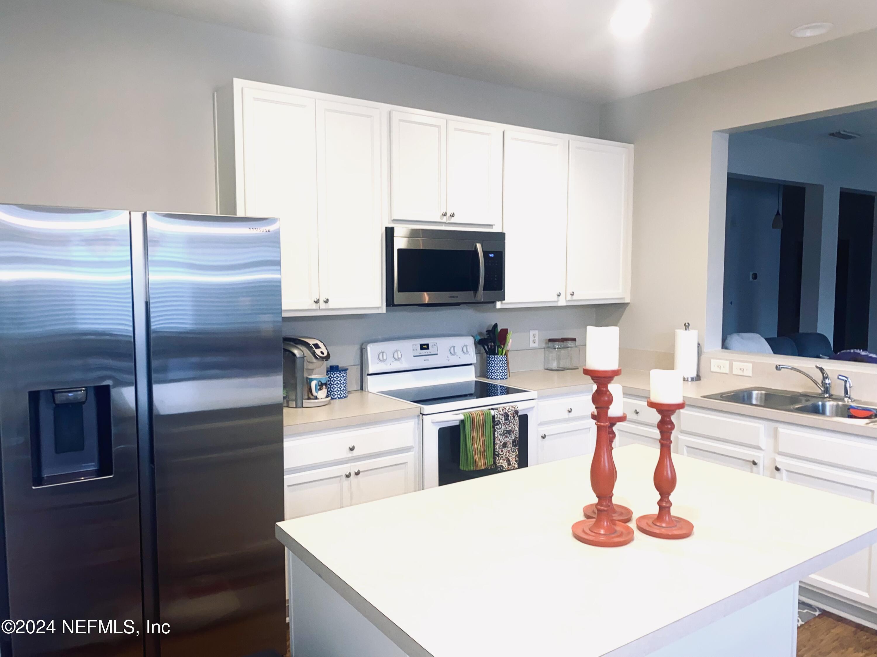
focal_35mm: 26
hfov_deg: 67.3
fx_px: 659
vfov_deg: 53.1
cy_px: 328
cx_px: 438
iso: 40
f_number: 1.8
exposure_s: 1/17
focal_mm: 4.25
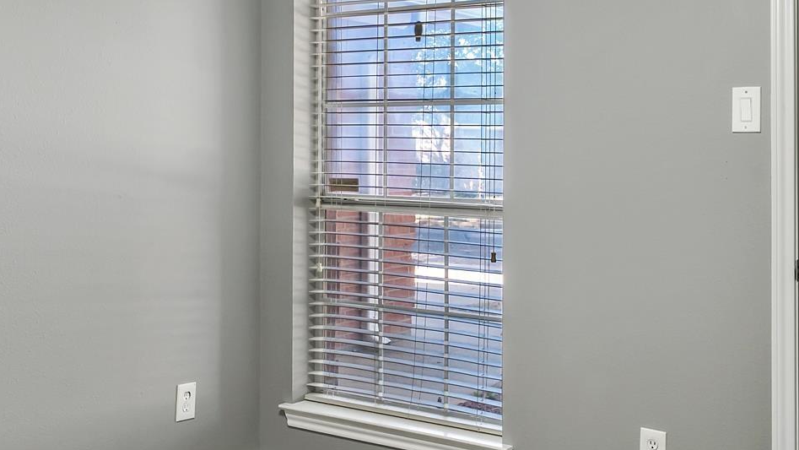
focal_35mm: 47
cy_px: 122
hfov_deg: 43.5
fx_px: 996
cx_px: 486
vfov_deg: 25.2
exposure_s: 1/8
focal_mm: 17
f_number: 8
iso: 800
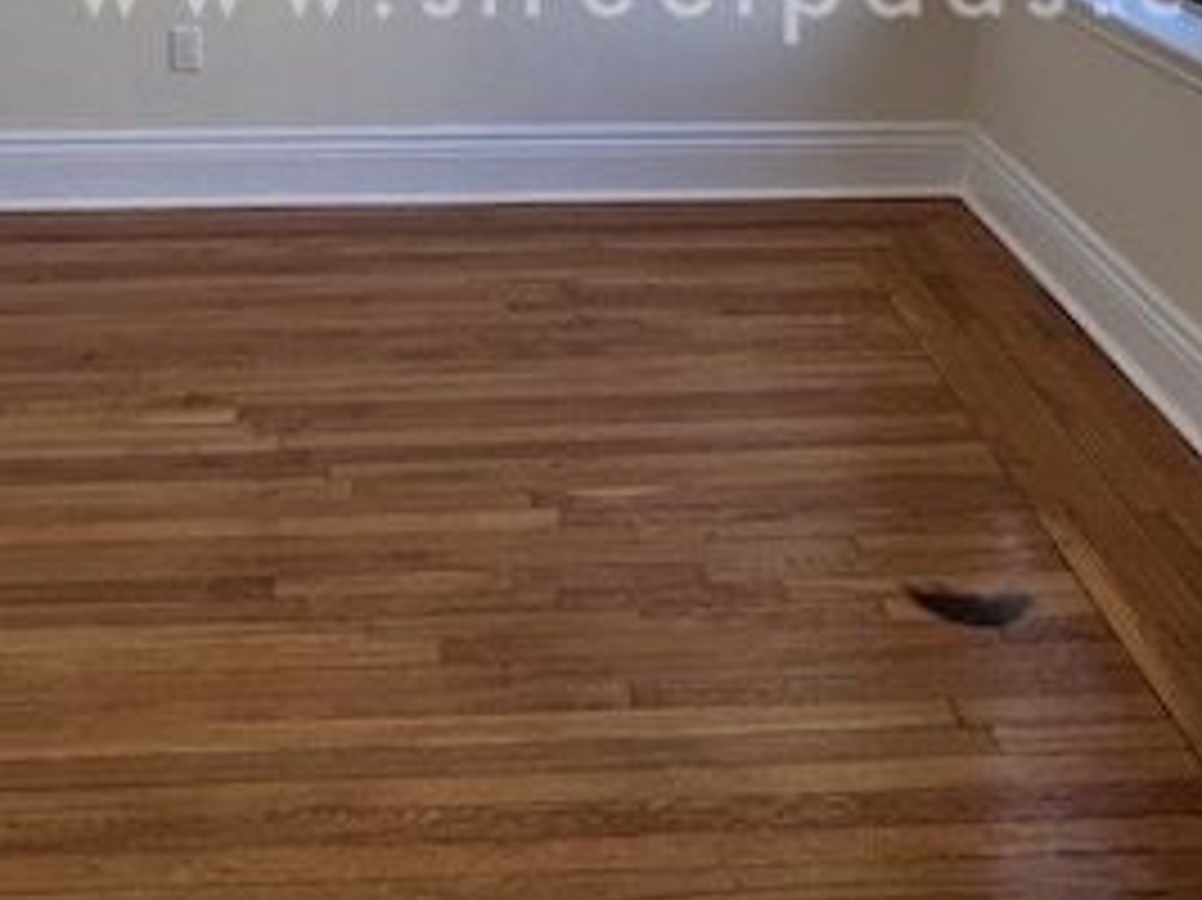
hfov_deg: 47.7
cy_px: -94
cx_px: 495
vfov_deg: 32.3
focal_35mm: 39
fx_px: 1354
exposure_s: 1/120
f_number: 1.8
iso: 100
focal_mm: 1.57
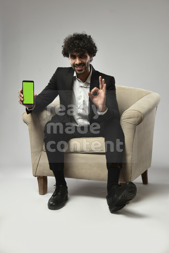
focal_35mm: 40
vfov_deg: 48.5
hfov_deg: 33.4
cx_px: 84
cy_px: 126
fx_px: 282
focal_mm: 40
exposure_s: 1/125
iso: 400
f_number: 5.6
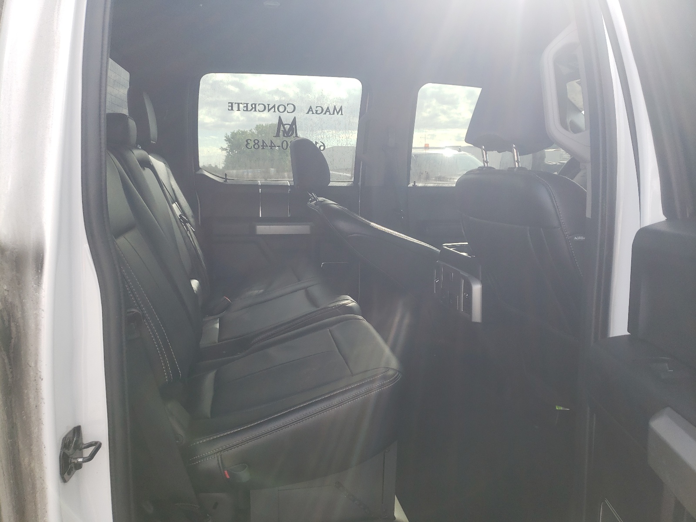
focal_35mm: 26
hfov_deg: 67.3
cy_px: 261
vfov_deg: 53.1
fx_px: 523
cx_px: 348
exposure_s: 1/556
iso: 50
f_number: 1.5
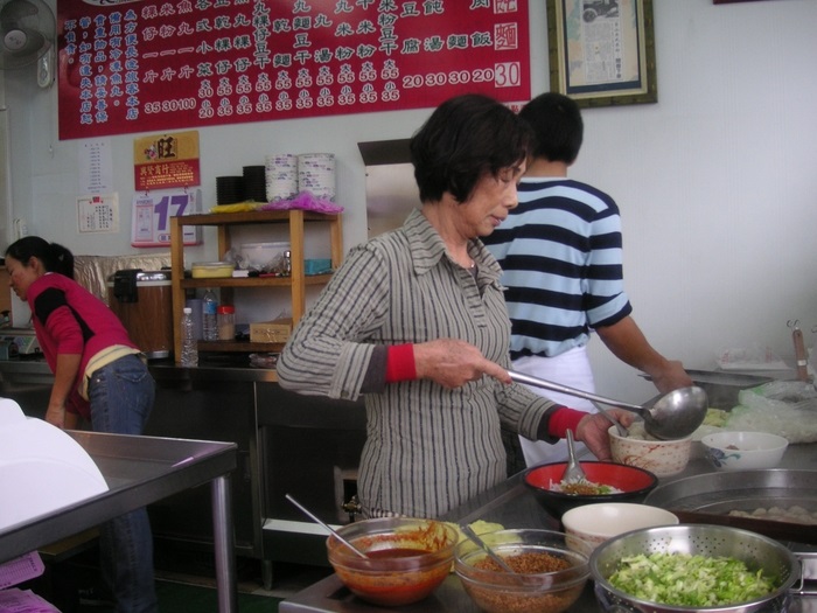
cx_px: 408
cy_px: 306
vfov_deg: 38.7
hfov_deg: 50.1
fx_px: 873
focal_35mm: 37
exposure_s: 1/45
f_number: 2.8
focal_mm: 6.1
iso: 64
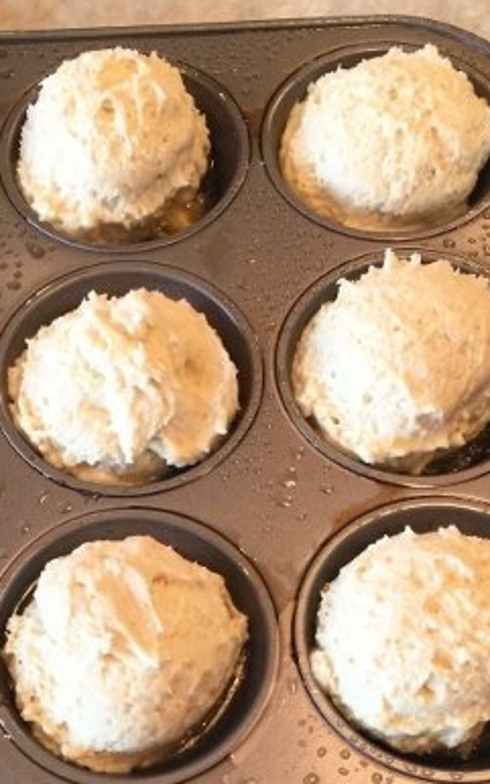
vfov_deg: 38.1
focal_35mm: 51
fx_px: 1091
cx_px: 138
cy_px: 626
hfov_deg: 25.1
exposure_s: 1/30
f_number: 2.2
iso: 50
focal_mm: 4.15
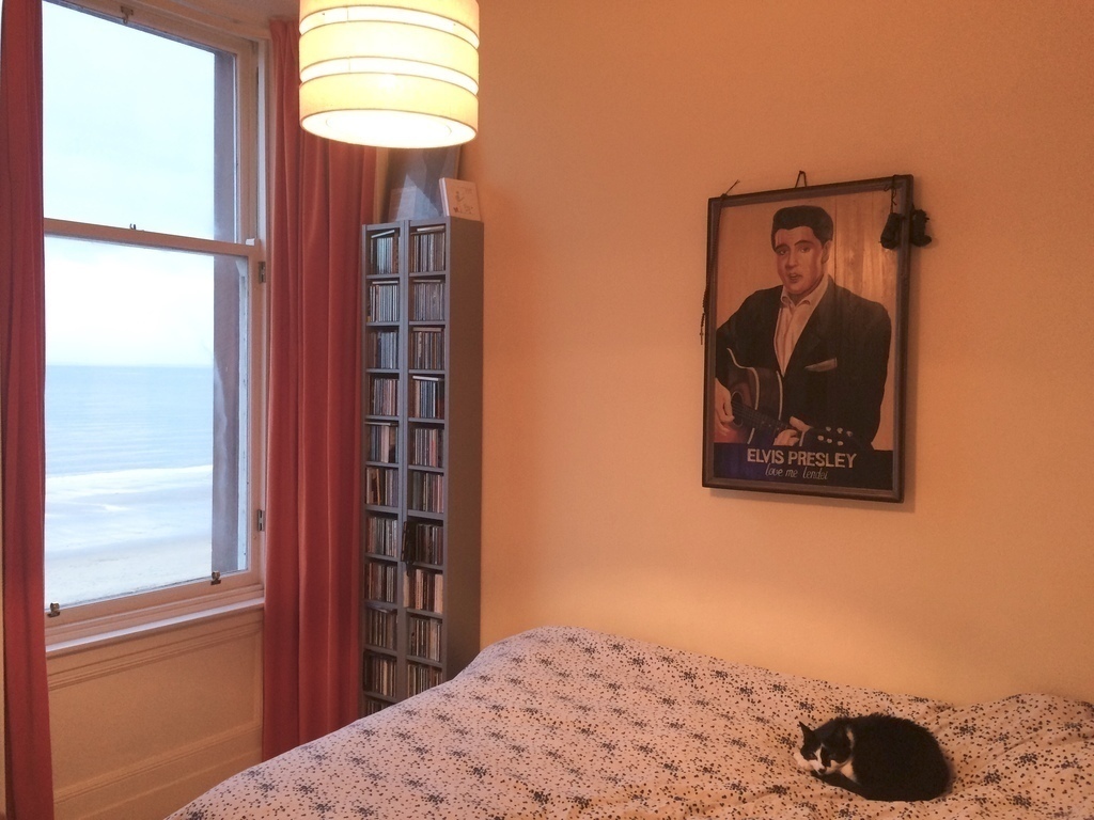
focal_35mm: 29
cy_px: 410
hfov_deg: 61.7
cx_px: 547
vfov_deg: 48.2
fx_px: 917
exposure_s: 1/33
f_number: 2.2
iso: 125
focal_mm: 4.15
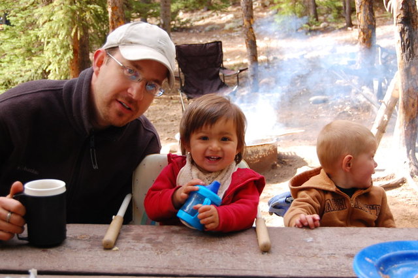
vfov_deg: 23.8
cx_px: 209
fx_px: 661
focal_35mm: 57
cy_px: 139
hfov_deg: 35.1
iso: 400
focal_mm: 38
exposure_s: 1/125
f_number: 5.6
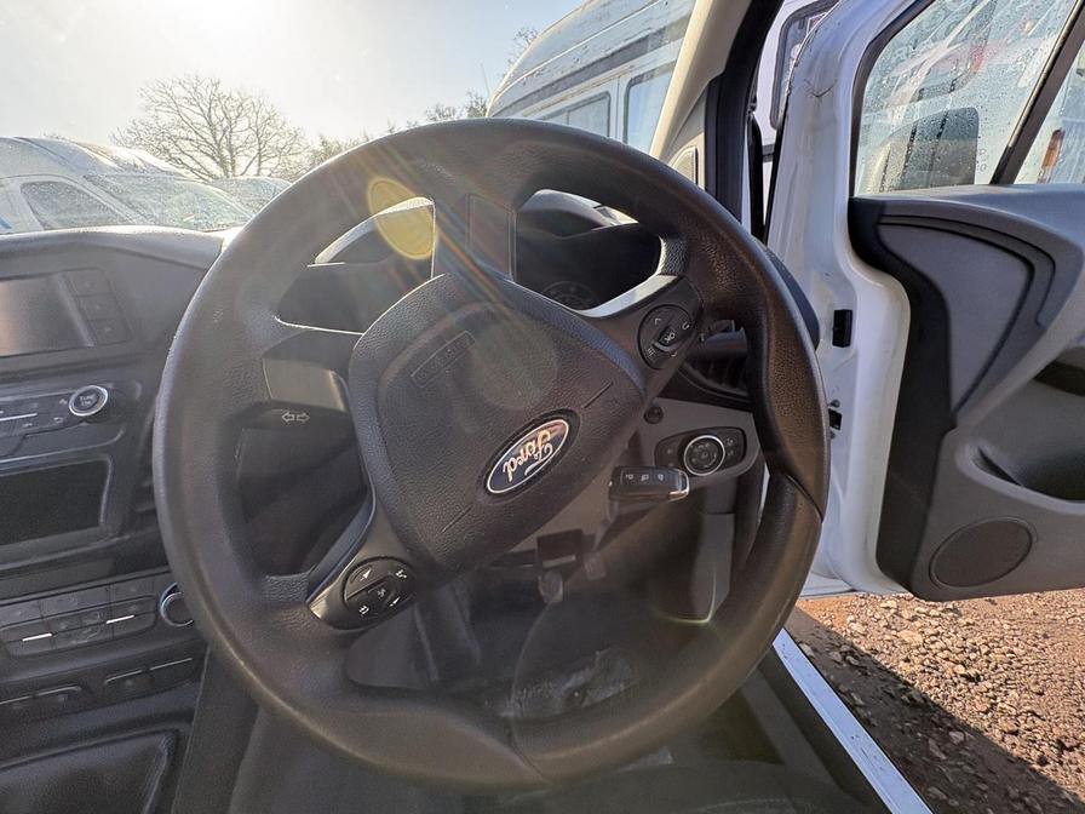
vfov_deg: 85.7
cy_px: 407
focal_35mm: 14
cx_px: 542
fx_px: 439
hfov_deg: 102.1
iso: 64
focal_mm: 2.22
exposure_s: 1/173
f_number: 2.2
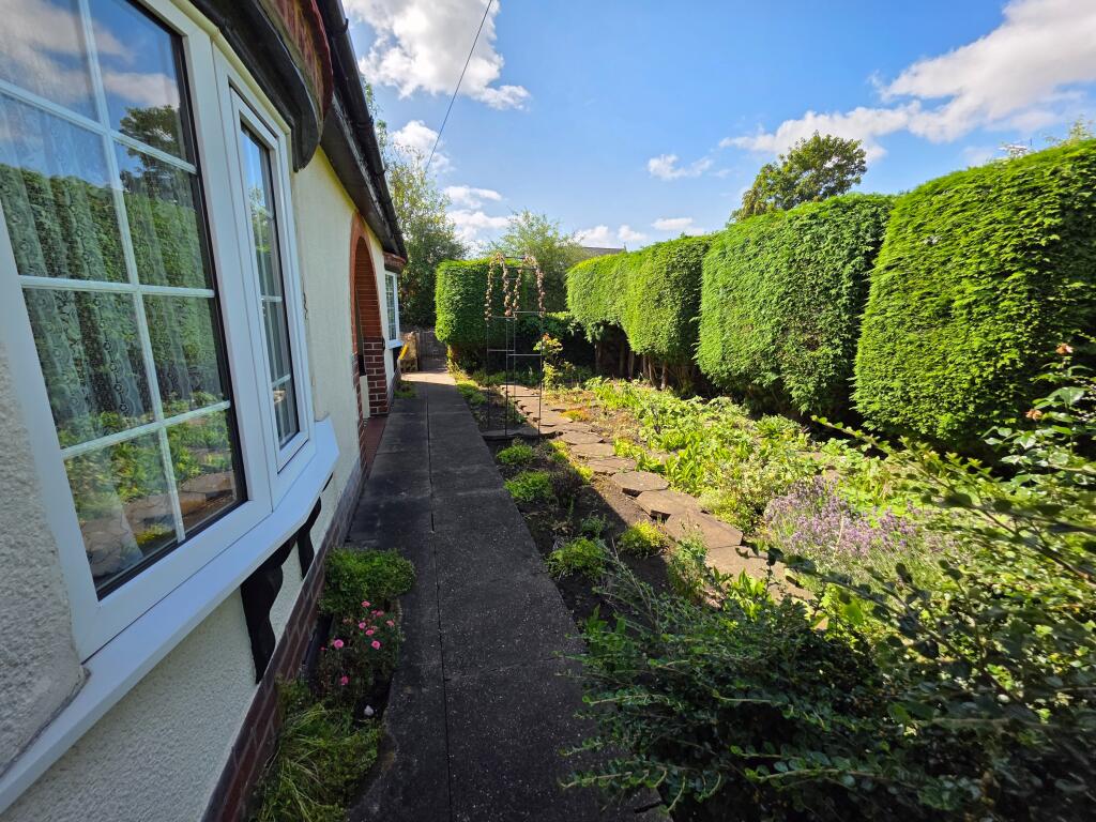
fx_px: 412
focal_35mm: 13
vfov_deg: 89.9
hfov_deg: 106.2
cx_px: 548
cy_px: 411
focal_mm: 2.2
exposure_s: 1/1202
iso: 40
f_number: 1.9
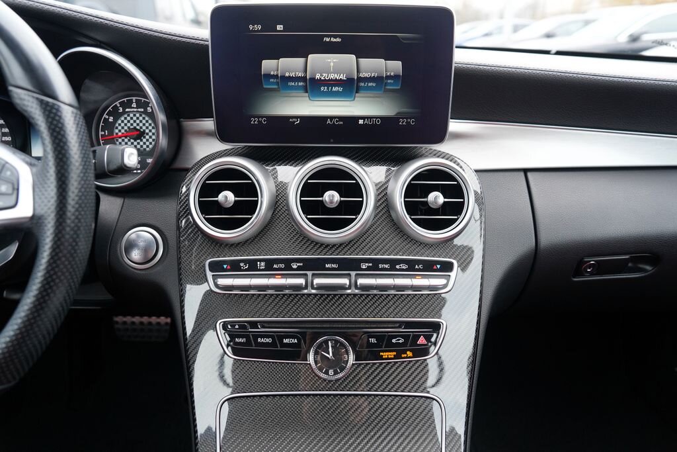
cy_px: 226
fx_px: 451
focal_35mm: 24
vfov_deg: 53.1
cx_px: 338
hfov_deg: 73.7
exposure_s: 1/160
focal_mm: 24
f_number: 4
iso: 1000
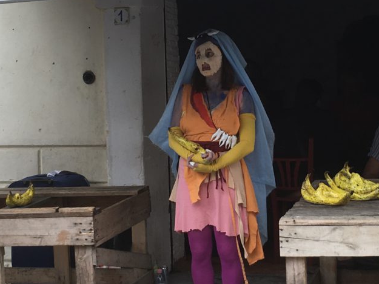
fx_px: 854
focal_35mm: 78
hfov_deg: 25.0
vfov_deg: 18.7
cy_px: 66
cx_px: 232
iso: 32
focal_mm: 4.15
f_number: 2.2
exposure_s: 1/100
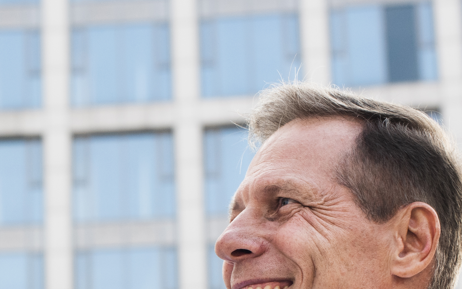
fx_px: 2304
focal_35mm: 183
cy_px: 446
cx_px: -14
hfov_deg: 11.3
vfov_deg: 7.1
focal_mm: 50
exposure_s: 1/250
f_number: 4.5
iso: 250
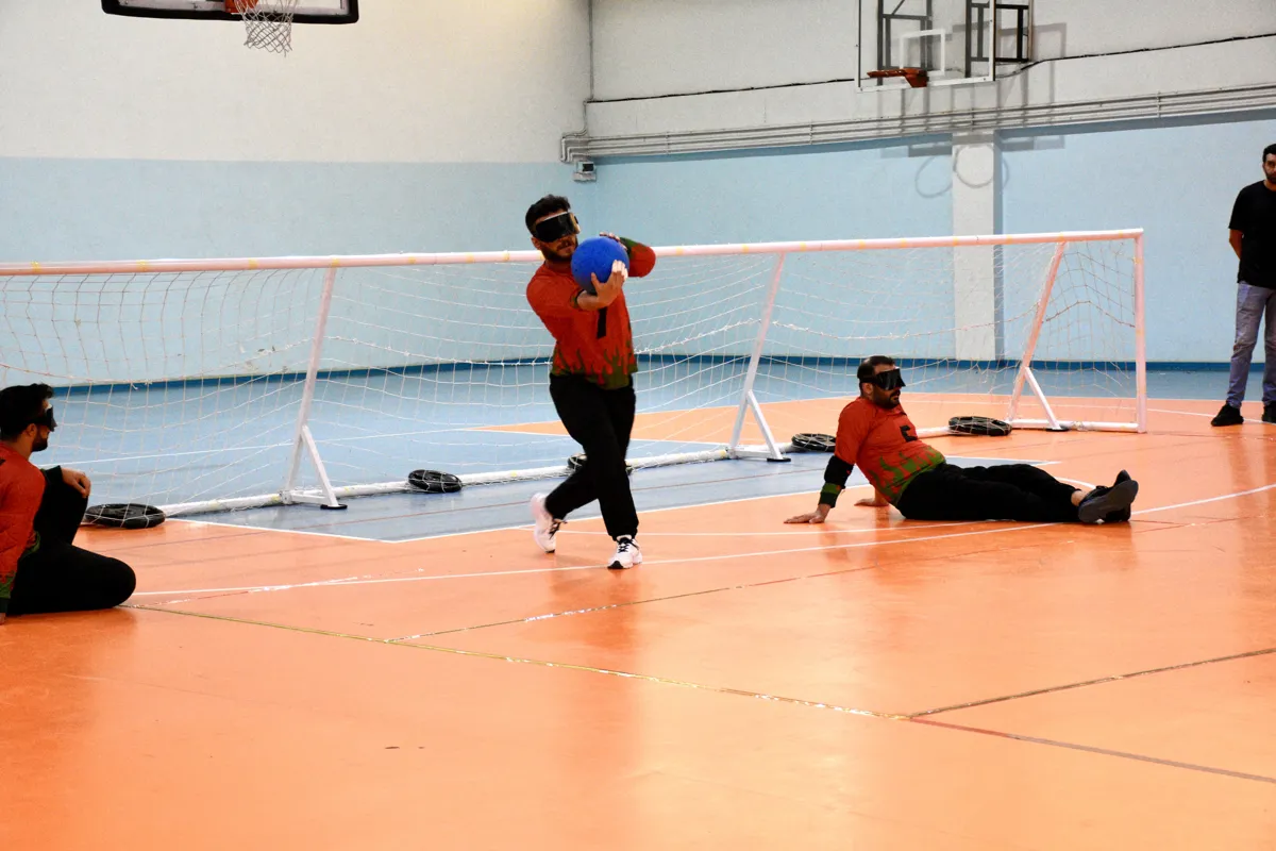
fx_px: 2658
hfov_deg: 27.0
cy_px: 426
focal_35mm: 75
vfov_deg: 18.2
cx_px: 638
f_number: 5.6
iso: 3200
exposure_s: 1/125
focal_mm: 50
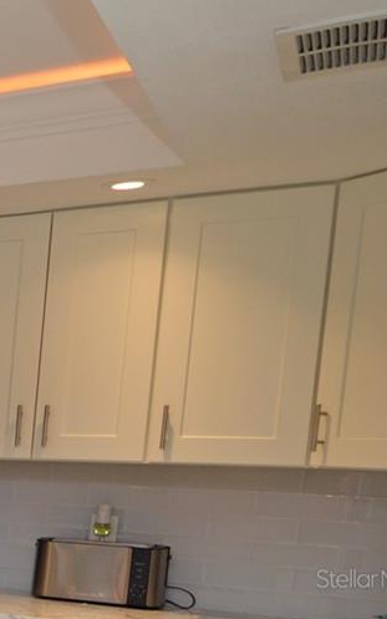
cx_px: -569
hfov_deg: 14.1
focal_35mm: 59
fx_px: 995
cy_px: 579
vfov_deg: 32.5
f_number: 4
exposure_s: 1/60
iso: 400
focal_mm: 12
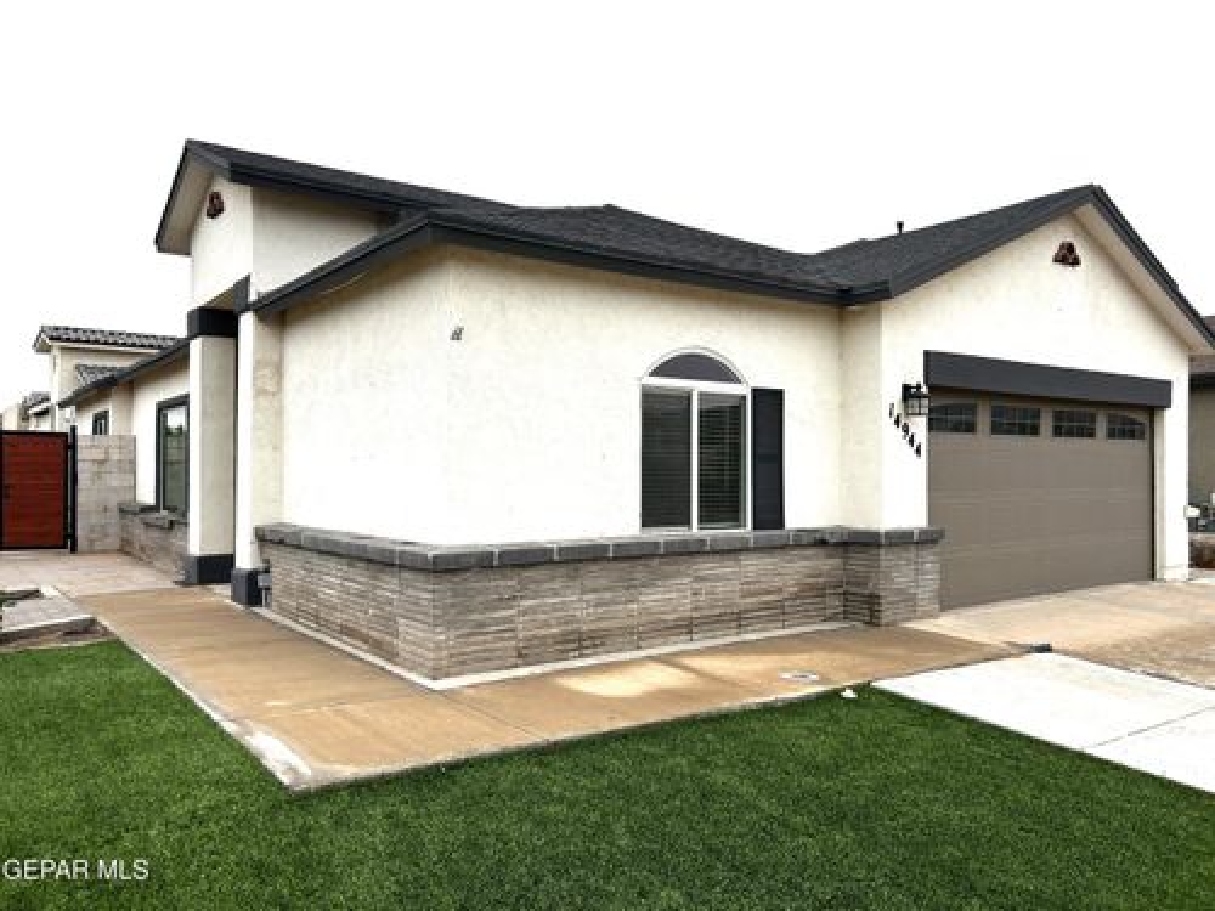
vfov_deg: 53.1
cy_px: 456
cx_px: 608
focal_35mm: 26
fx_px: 913
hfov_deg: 67.3
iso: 50
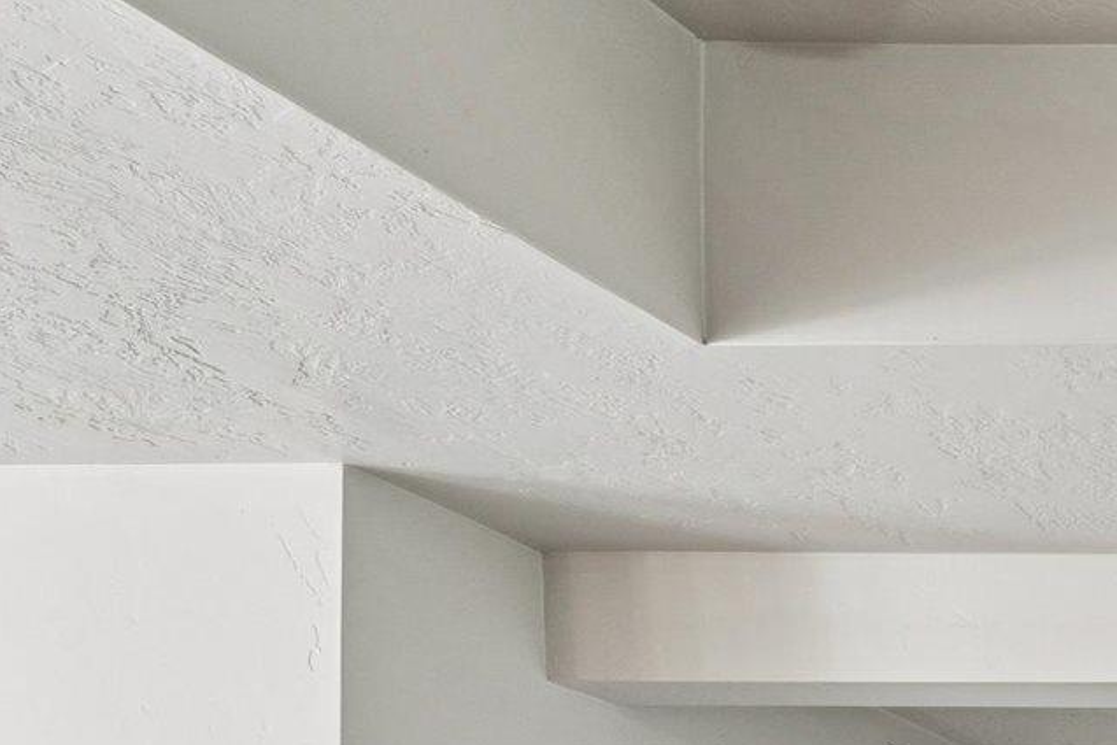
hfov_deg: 15.2
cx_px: 2636
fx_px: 2560
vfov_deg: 14.0
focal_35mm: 82
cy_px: 1483
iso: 400
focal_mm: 17.1
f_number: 13
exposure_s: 1
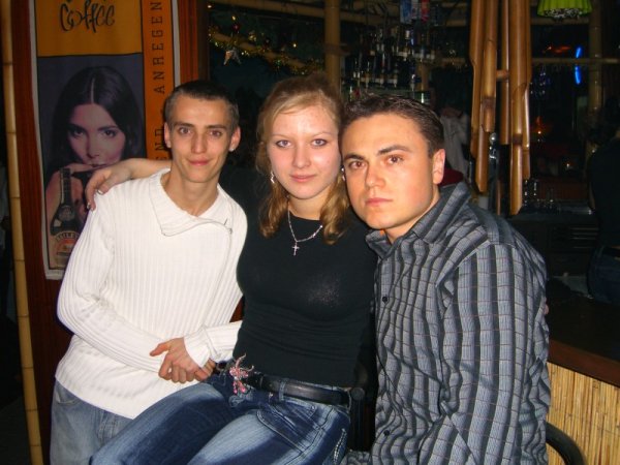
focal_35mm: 38
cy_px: 232
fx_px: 681
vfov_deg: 37.7
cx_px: 310
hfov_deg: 49.0
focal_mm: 7.9
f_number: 2.8
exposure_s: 1/60
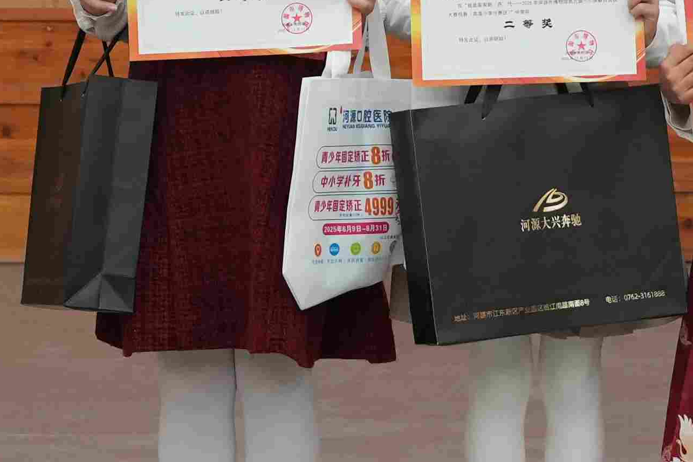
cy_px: -383
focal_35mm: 181
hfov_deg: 11.4
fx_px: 3476
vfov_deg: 7.4
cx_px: 434
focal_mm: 33.1
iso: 2500
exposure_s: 1/125
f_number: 4.5
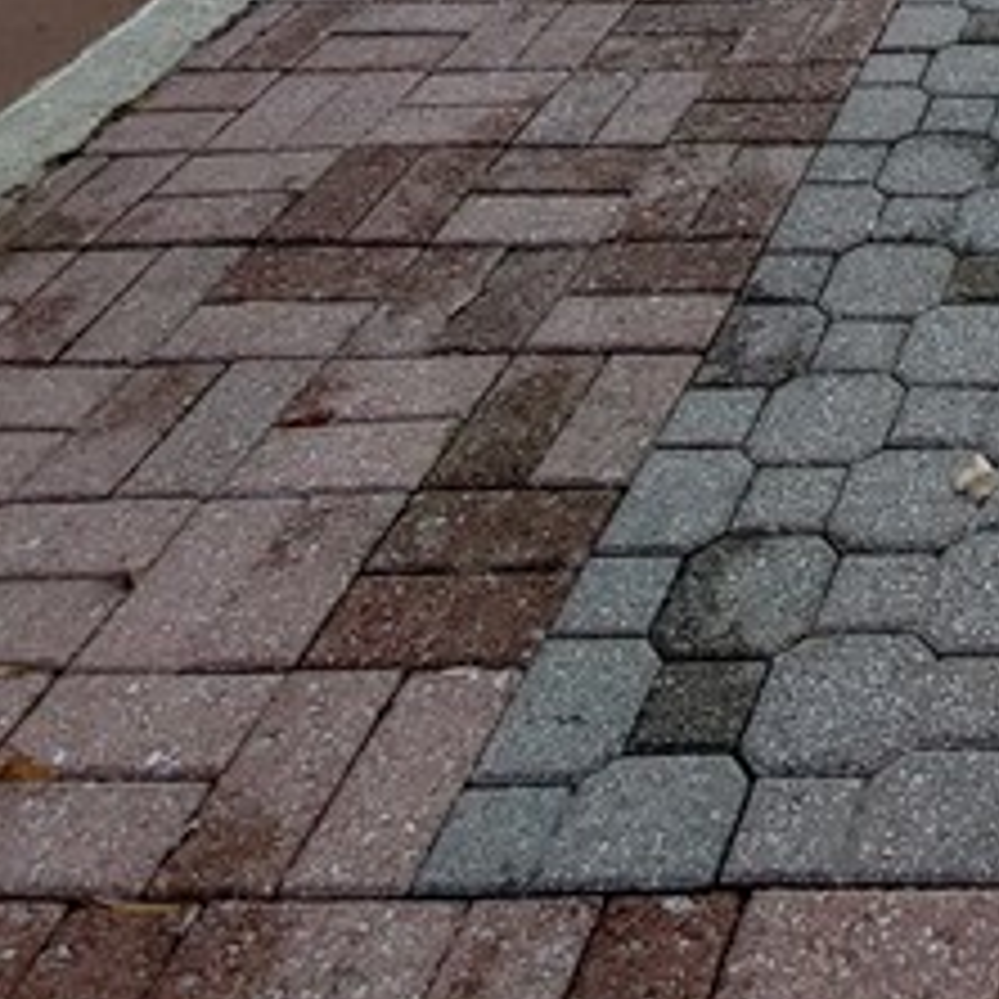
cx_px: 1332
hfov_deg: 26.7
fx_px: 1730
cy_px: -518
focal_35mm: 53
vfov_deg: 24.6
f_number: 2.2
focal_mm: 1.8
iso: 50
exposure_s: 1/125
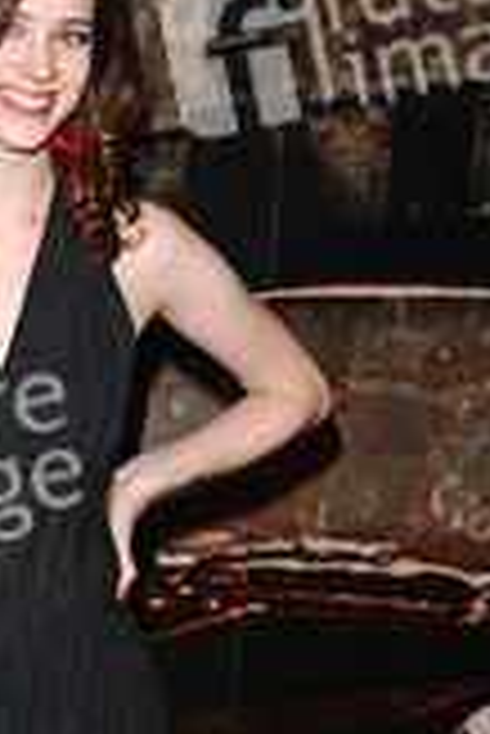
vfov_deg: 17.5
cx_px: -16
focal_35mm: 114
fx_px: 2327
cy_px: 707
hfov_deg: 11.9
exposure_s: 1/160
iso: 320
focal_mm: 31
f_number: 5
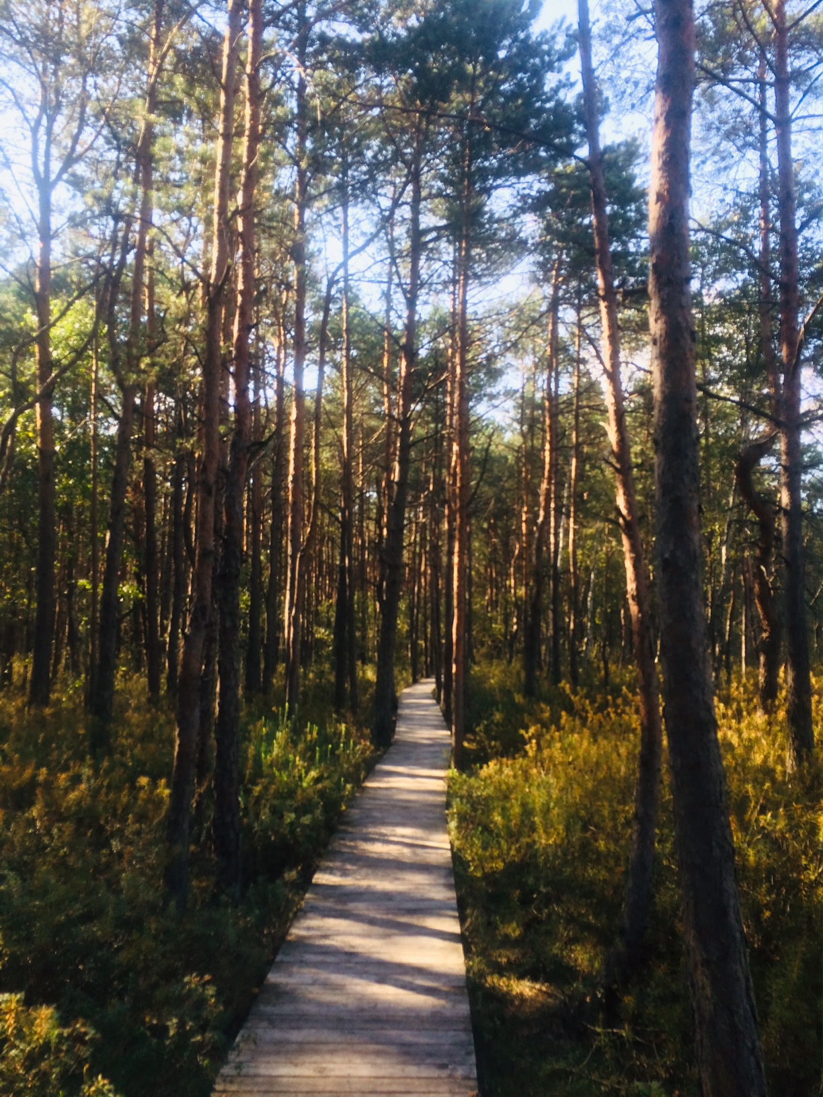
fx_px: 919
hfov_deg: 48.2
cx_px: 412
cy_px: 548
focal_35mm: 29
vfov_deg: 61.7
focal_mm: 4.15
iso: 32
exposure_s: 1/255
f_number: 2.2
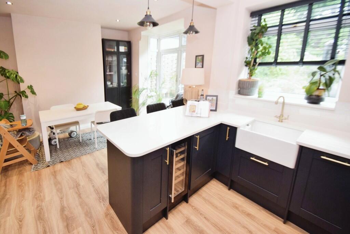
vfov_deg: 77.3
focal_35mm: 15
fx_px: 146
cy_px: 117
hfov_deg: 100.4
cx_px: 175
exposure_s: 1/60
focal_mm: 10
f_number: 3.5
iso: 1000
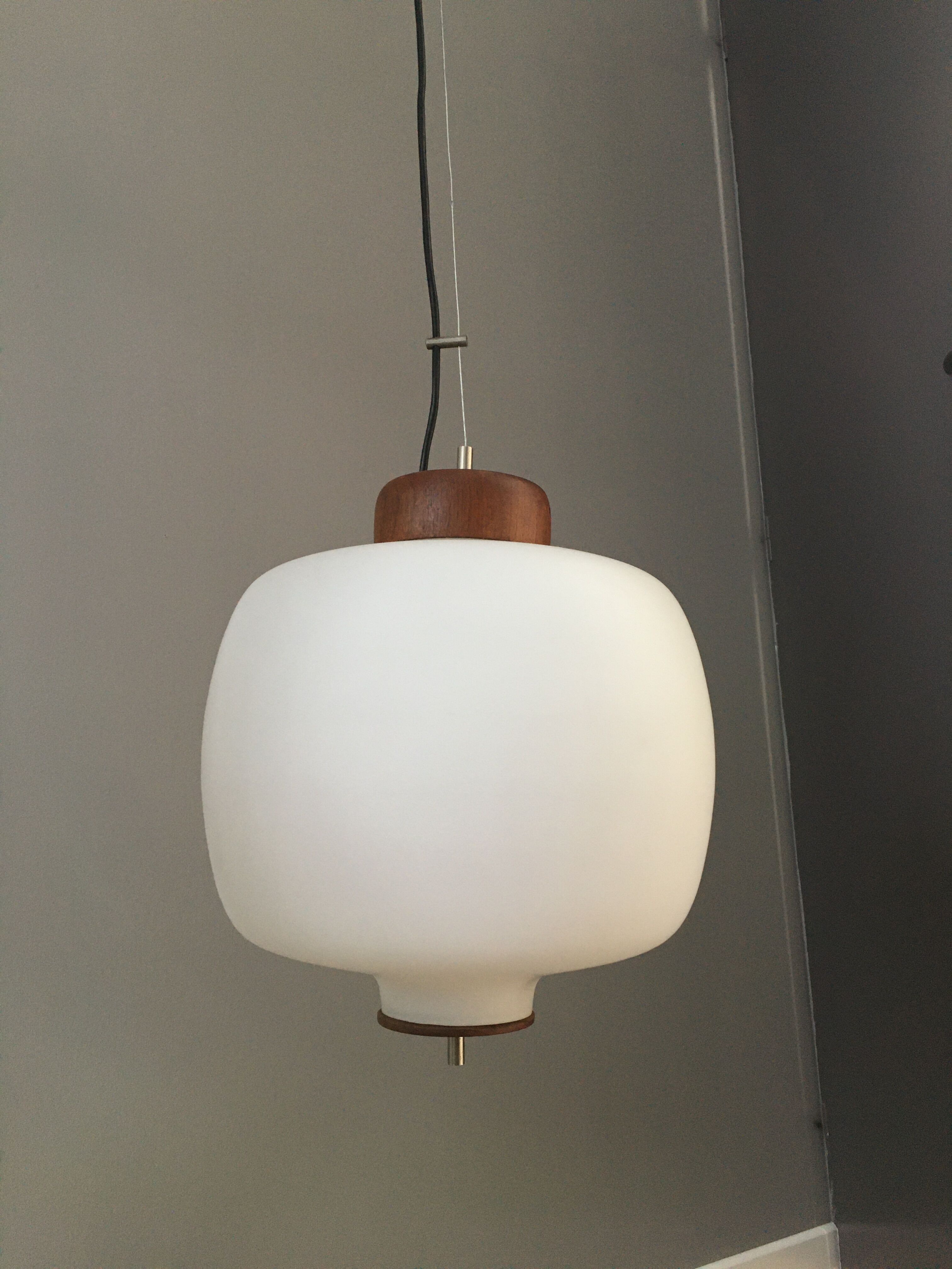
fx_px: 1063
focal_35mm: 29
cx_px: 476
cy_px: 634
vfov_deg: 61.7
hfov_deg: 48.2
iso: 160
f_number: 2.2
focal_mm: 4.15
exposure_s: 1/33
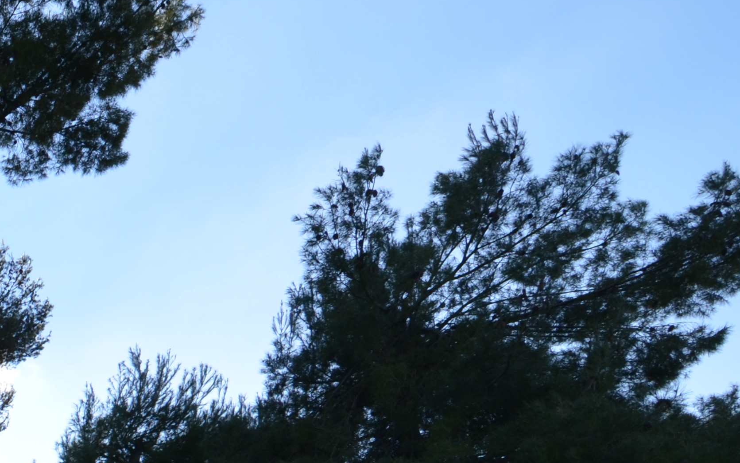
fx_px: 1044
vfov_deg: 20.8
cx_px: -255
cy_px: 718
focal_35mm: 52
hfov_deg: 29.9
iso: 200
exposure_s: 1/250
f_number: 8
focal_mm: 11.5
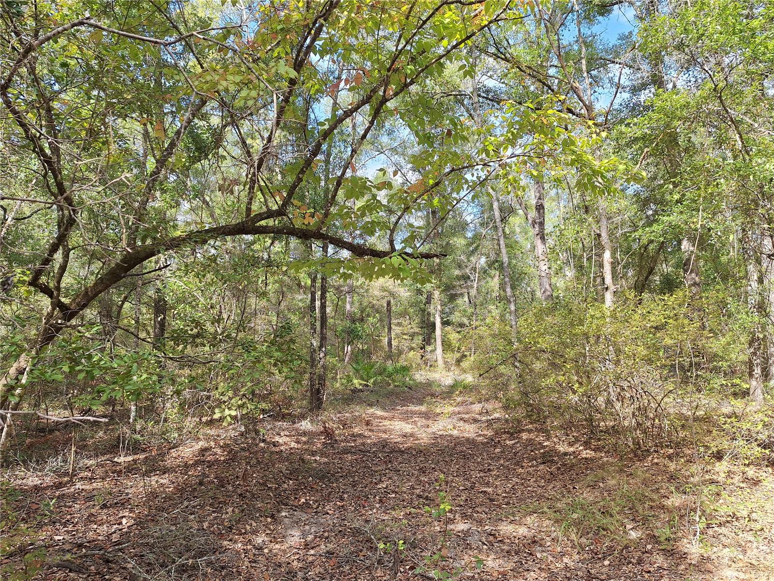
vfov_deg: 58.9
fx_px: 514
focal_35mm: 23
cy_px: 290
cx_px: 387
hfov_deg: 73.9
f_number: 1.8
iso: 40
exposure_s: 1/668
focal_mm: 5.54
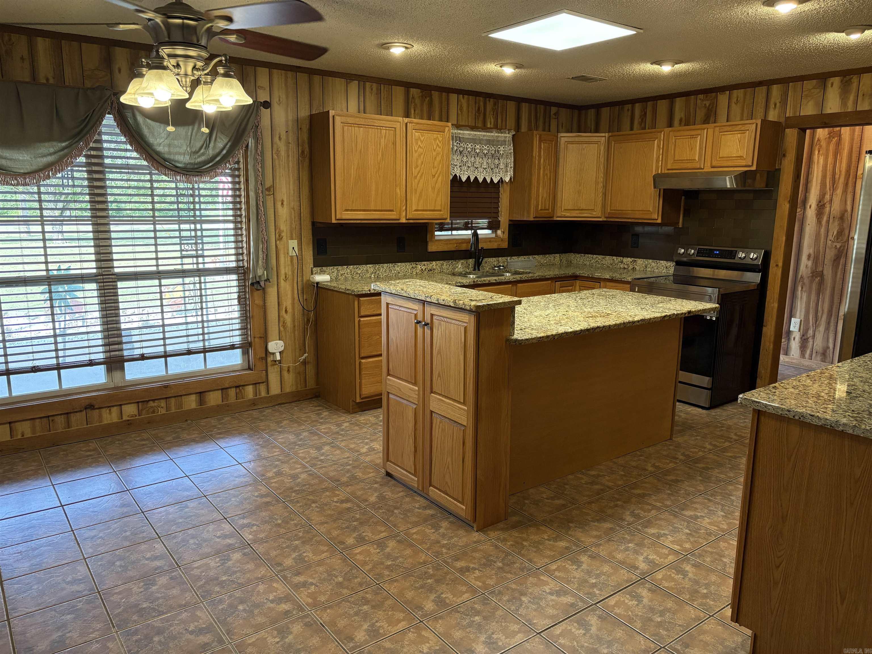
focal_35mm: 26
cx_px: 436
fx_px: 655
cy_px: 327
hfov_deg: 67.3
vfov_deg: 53.1
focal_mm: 5.96
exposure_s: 1/120
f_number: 1.6
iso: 250
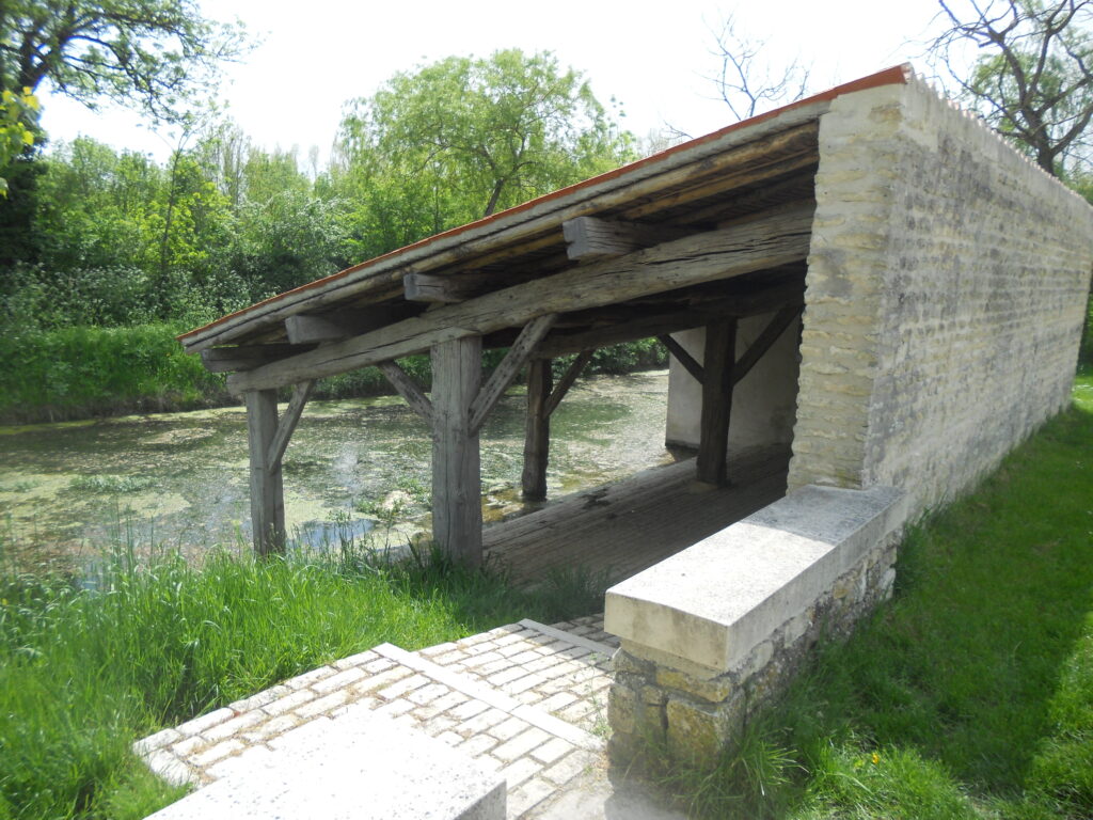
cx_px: 546
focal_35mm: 27
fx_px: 853
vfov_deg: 51.4
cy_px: 410
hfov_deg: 65.3
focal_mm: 4.9
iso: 80
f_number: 3.2
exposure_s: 1/500
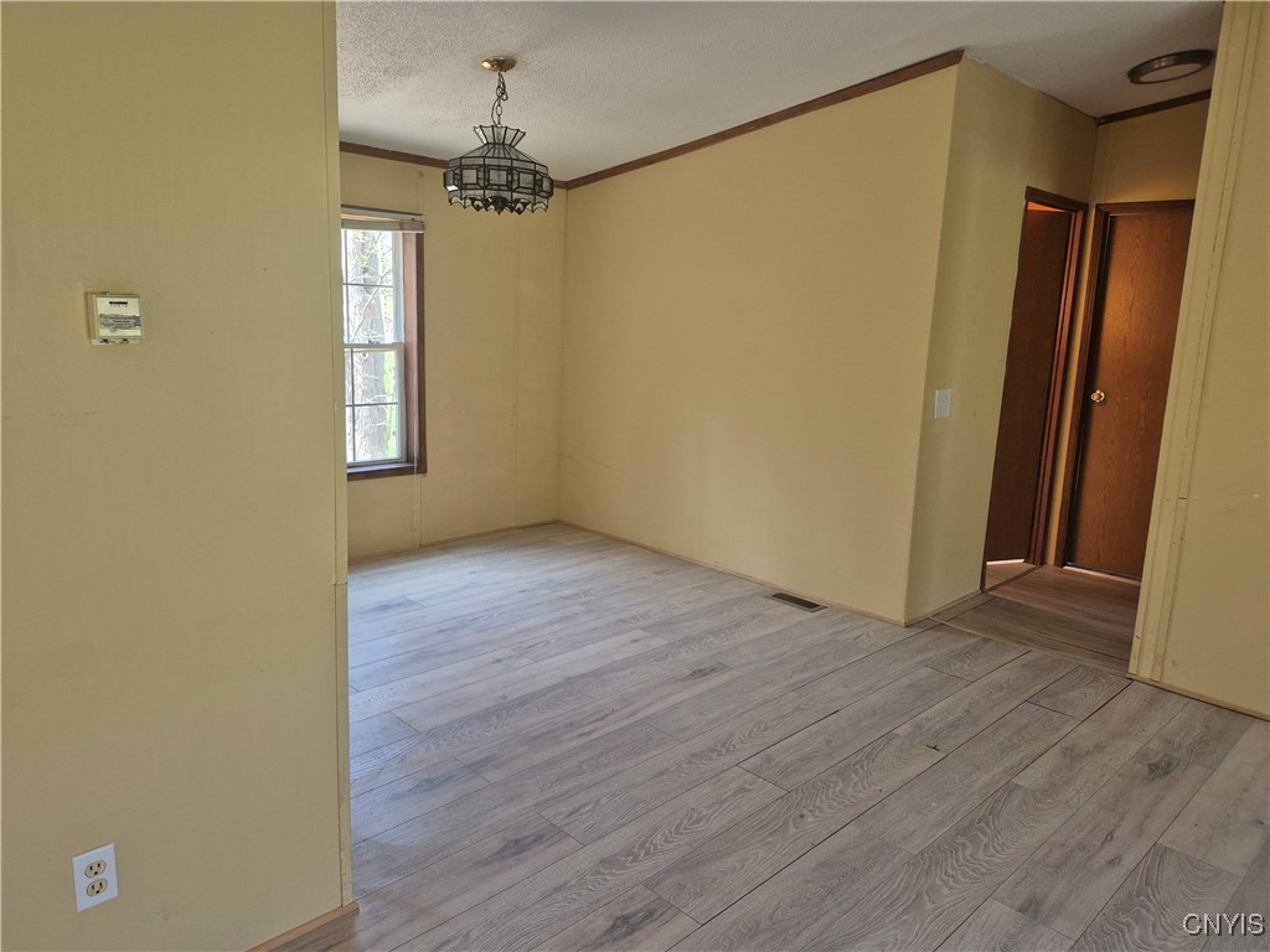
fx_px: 844
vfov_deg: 58.9
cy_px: 476
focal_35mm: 23
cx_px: 635
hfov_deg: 73.9
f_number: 1.8
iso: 200
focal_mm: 5.4
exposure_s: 1/120
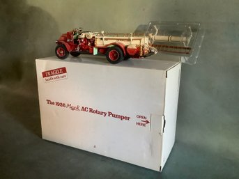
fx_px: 214
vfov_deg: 45.4
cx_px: 120
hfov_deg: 58.4
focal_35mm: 31
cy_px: 90
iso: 500
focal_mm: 3.3
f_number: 2.4
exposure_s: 1/25
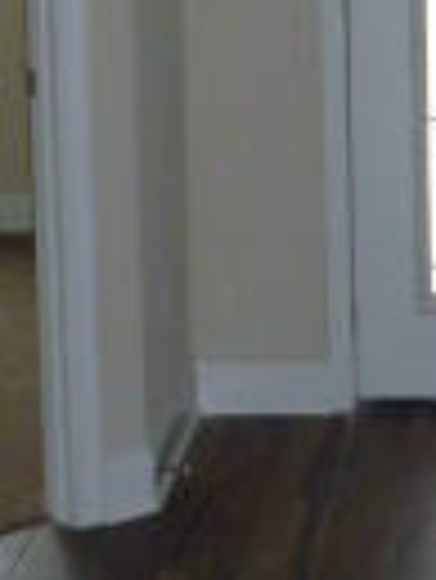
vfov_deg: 15.9
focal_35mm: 119
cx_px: 432
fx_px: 1995
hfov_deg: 12.3
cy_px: -112
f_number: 3.3
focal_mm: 4.3
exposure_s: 1/60
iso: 250
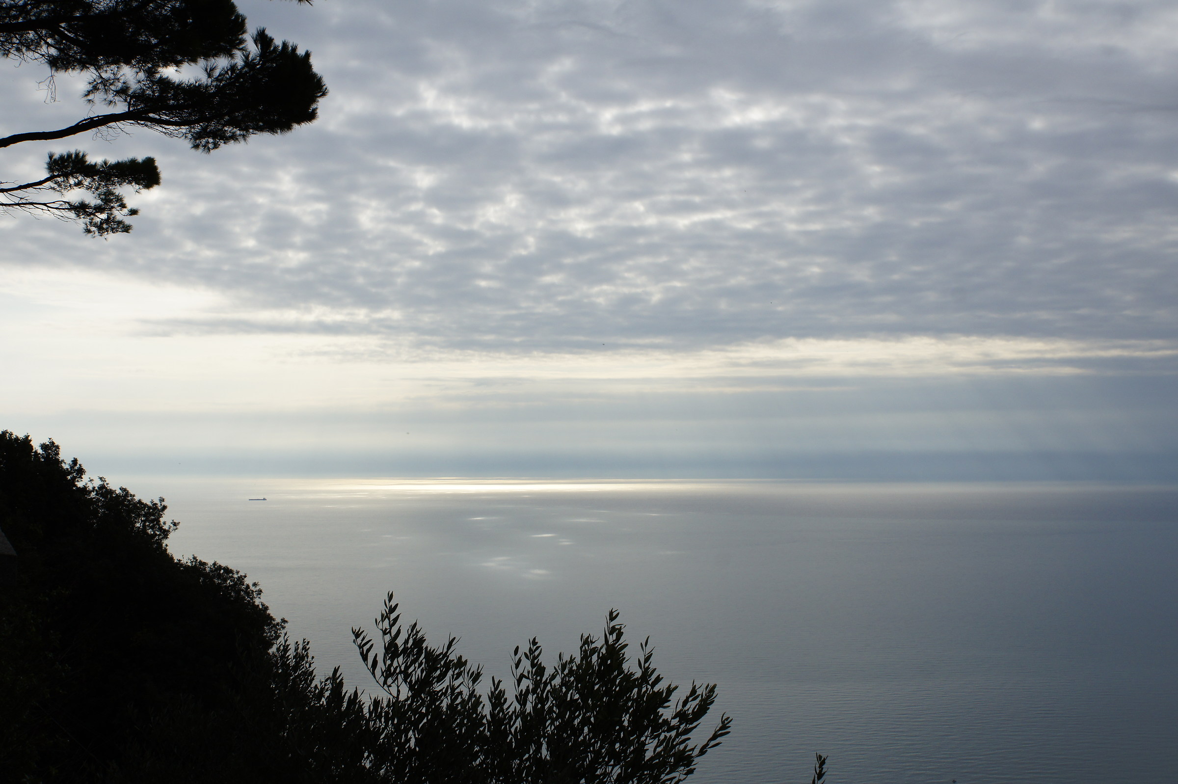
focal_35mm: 42
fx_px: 1373
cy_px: 392
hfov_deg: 46.4
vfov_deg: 31.9
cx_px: 589
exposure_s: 1/800
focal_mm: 28
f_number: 9
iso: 200
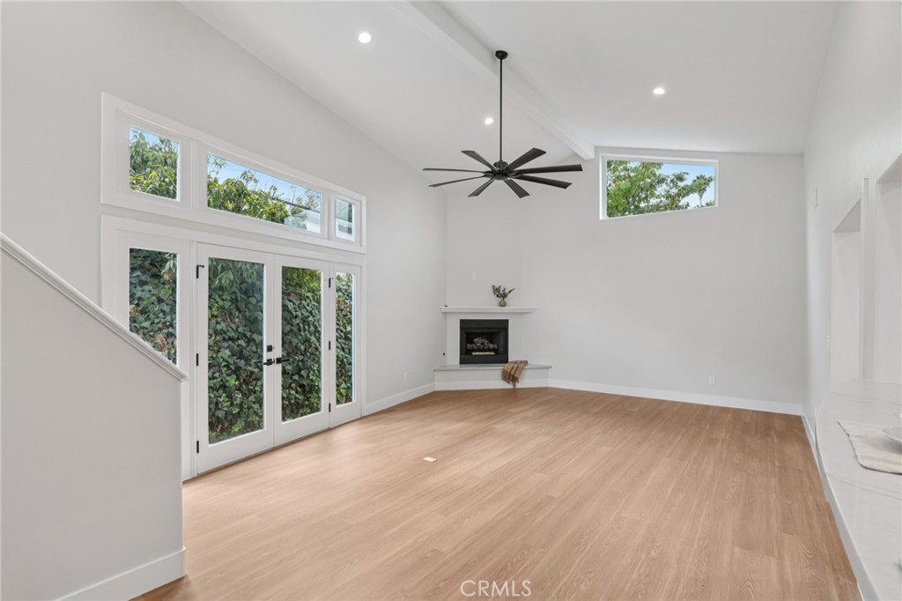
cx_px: 451
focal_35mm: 17
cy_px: 300
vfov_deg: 70.4
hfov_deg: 93.3
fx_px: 426
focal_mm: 17
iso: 250
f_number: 8
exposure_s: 1/30
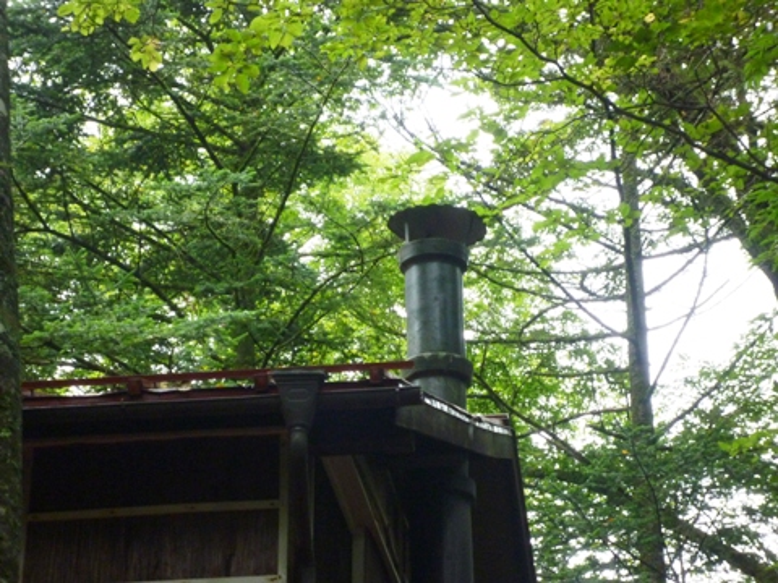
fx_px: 2809
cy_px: 292
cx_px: 389
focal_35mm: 125
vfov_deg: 11.9
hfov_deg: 15.8
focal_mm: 22
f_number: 5.9
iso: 400
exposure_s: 1/60
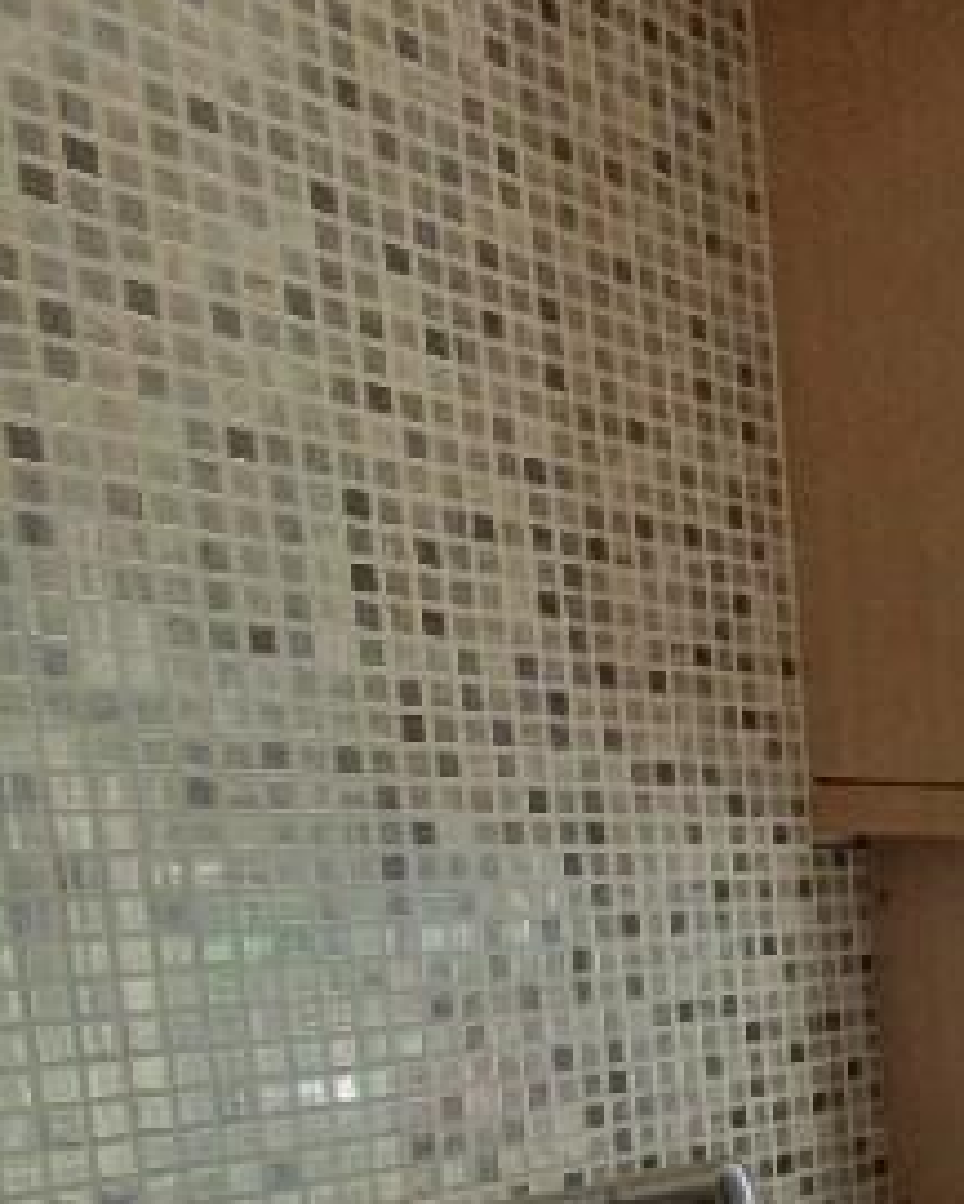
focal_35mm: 48
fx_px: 1711
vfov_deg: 36.2
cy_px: 1097
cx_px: 2128
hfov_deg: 17.0
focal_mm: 1.8
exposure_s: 1/182
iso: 50
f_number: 2.2
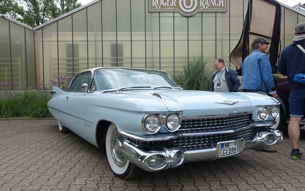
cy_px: 92
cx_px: 155
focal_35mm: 27
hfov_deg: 68.4
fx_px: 224
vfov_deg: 46.0
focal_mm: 9.69
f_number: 5.6
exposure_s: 1/320
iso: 125
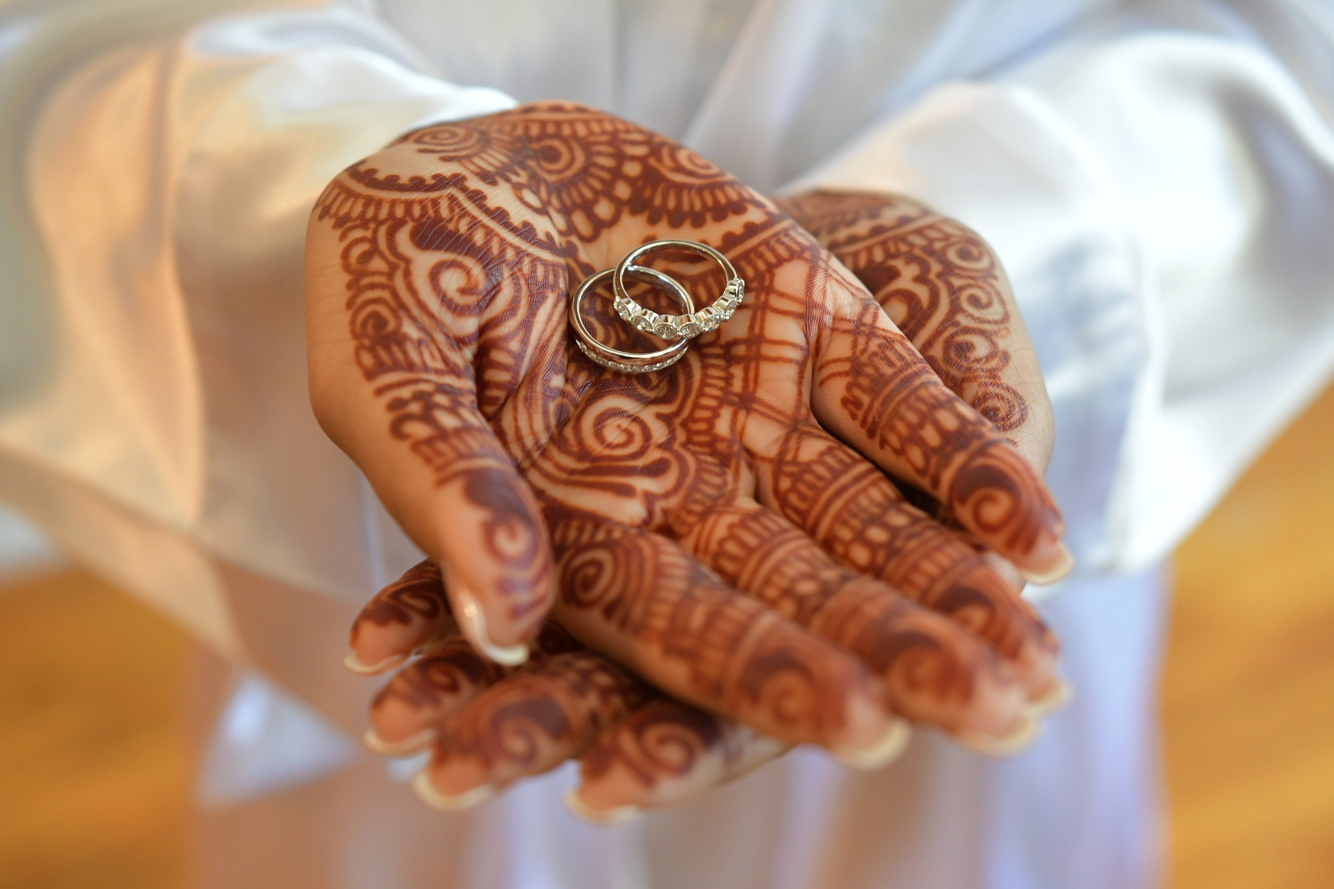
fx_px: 1945
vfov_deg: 25.8
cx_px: 667
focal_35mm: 52
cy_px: 444
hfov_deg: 37.9
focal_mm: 35
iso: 1600
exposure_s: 1/100
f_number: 2.8
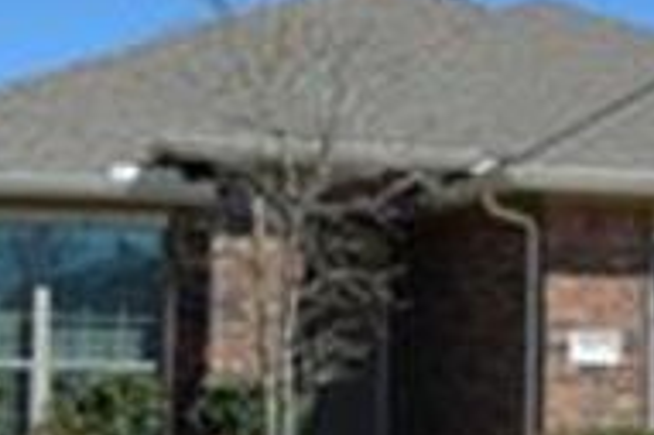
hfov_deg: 19.9
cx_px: 503
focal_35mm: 102
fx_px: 1851
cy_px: 310
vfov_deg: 13.4
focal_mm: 26
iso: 100
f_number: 8
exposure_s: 1/250
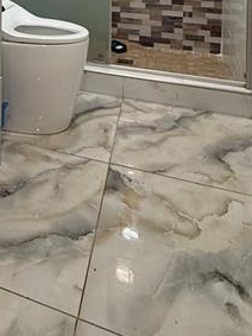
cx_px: 12
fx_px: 369
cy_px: -55
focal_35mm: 38
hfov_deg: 34.9
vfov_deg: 38.2
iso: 160
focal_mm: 2.22
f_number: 2.2
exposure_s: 1/120
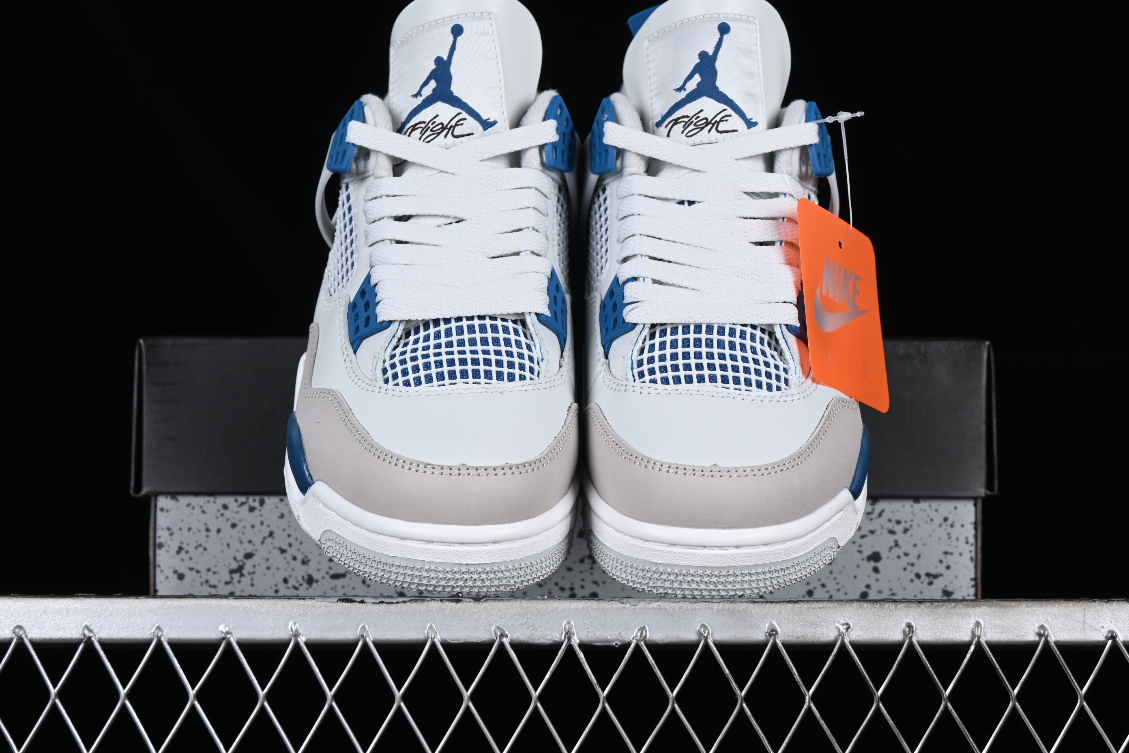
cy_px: 376
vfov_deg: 18.2
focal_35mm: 75
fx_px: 2352
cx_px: 564
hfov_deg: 27.0
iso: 160
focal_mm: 50
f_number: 8
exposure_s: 1/80
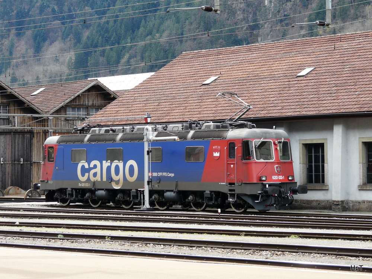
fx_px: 1290
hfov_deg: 16.4
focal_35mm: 120
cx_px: 186
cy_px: 140
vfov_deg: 12.3
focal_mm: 19.7
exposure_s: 1/250
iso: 100
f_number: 4.5
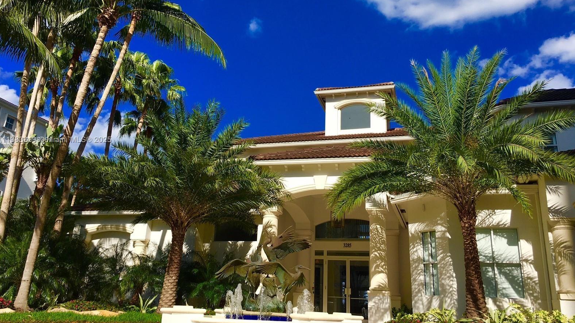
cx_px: 286
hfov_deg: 61.0
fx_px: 488
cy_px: 140
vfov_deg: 36.6
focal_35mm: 32
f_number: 2.2
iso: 25
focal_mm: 4.15
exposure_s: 1/1923
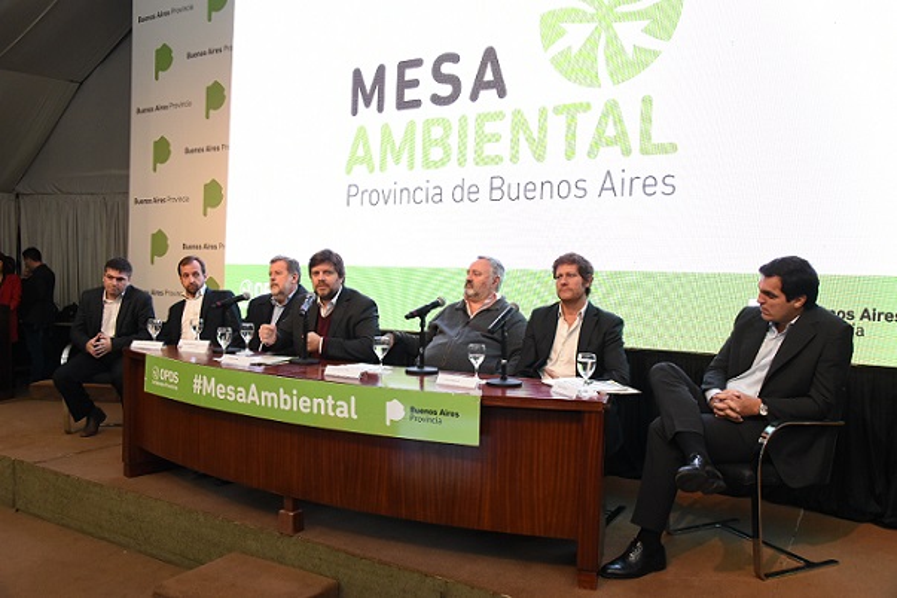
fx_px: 747
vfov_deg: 43.6
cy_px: 299
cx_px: 448
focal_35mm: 30
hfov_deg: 61.9
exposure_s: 1/125
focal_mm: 30
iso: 4000
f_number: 6.3
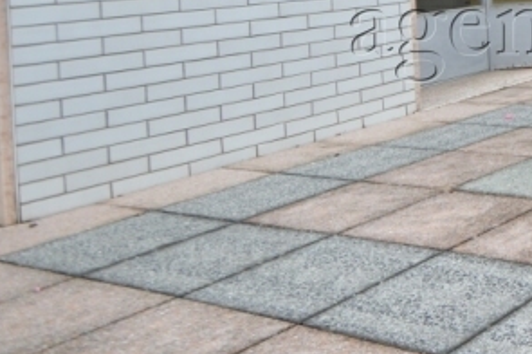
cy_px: -66
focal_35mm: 52
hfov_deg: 26.9
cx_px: 803
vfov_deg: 23.7
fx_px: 768
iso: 100
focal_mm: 10
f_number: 6.3
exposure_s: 1/160
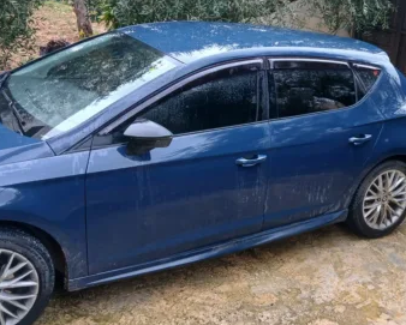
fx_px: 577
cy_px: 119
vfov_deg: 31.3
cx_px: 291
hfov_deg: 38.0
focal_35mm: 48
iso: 50
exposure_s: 1/50
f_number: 1.8
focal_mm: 3.98
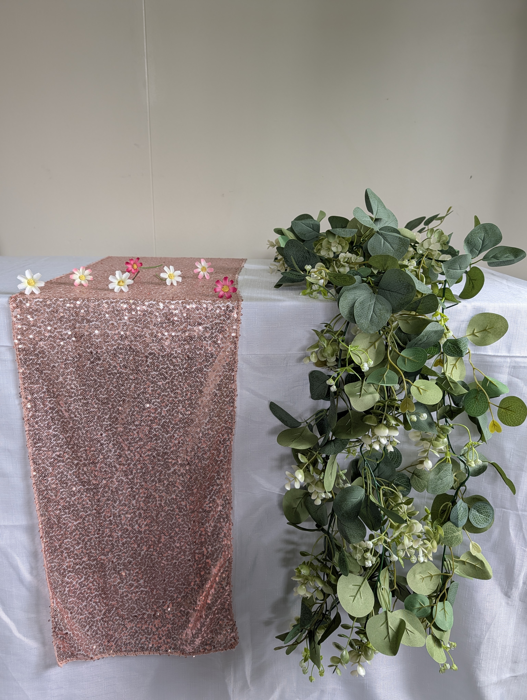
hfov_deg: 56.9
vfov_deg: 71.5
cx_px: 264
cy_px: 350
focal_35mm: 24
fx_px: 486
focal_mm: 6.9
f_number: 1.68
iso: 23
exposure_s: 1/39.5
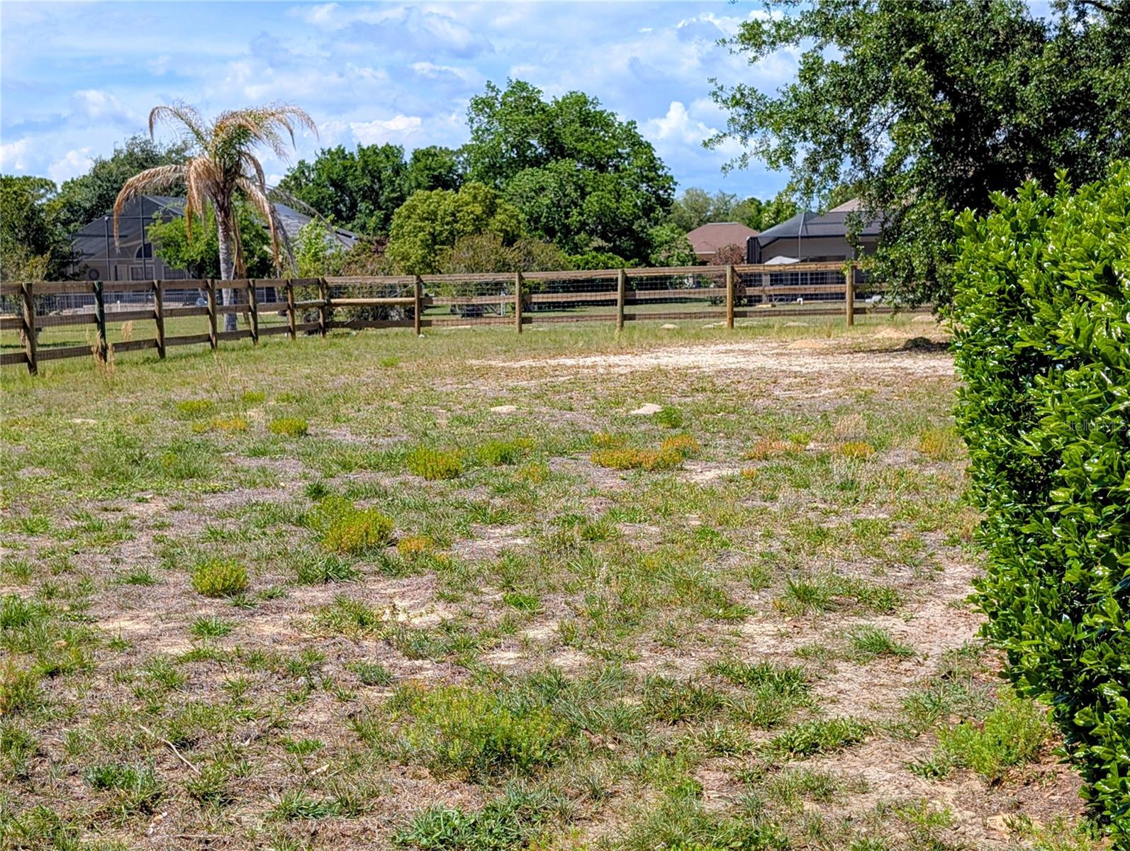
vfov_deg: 29.7
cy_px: 426
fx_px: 1602
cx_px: 565
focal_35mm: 49
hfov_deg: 38.9
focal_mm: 6.9
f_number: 1.68
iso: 22
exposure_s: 1/1072
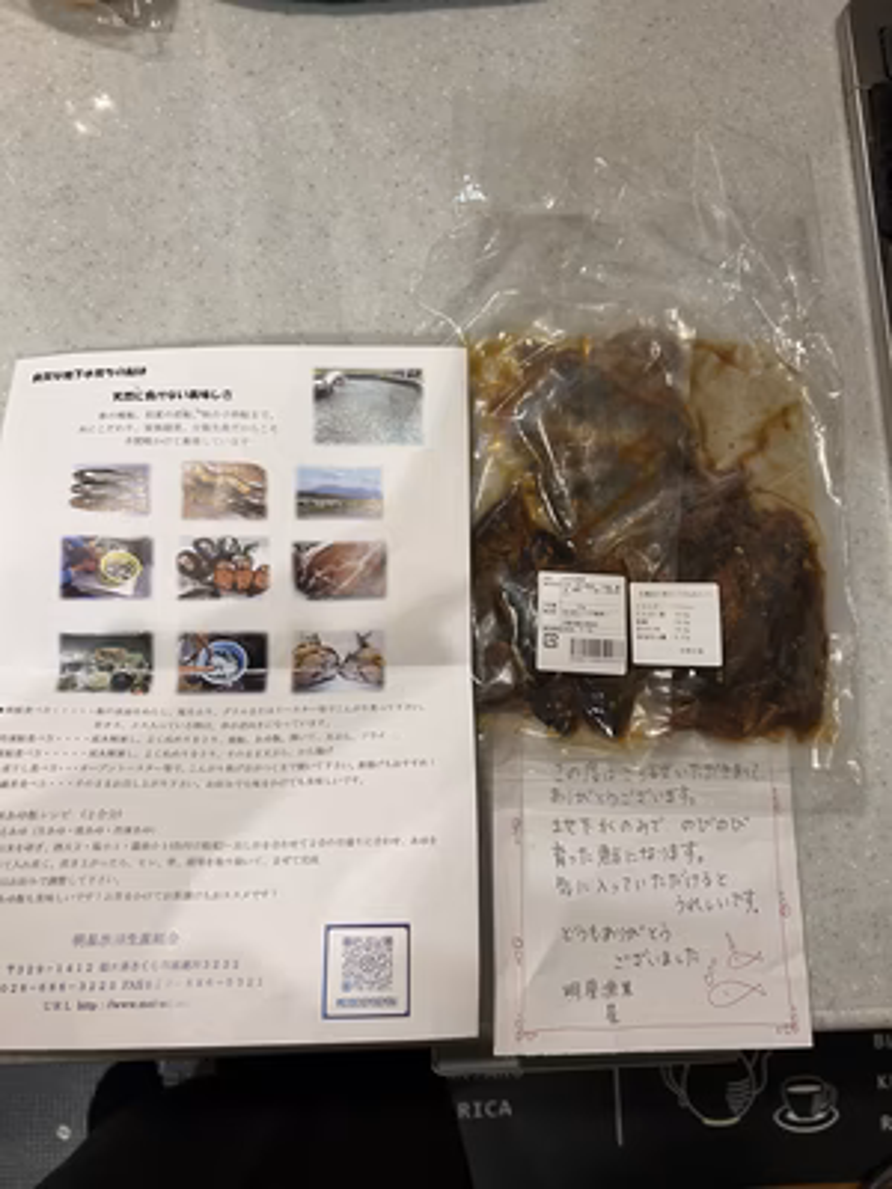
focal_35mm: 26
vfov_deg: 67.3
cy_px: 594
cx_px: 446
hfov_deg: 53.1
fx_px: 893
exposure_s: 1/49
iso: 125
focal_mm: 5.7
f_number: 1.5
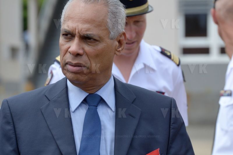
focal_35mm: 300
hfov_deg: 6.9
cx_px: 116
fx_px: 1938
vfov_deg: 4.6
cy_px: 78
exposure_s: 1/400
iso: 200
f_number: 8
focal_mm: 200
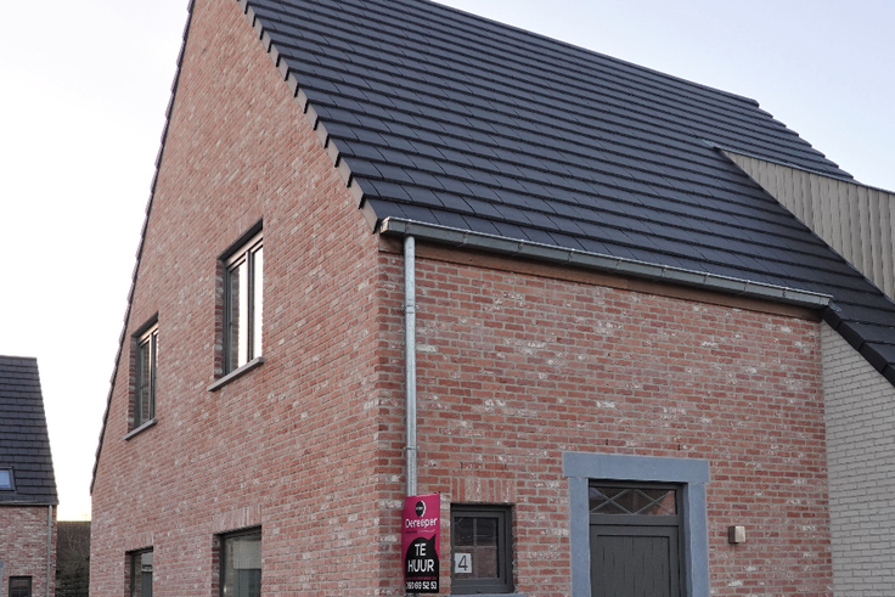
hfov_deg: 43.8
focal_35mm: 44
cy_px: 457
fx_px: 1094
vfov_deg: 30.0
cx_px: 598
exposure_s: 1/160
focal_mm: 9
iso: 125
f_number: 2.8
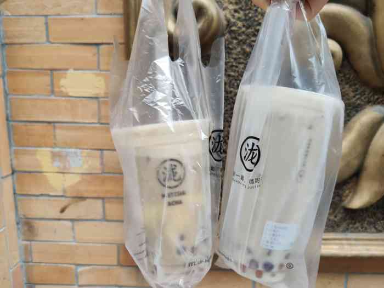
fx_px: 300
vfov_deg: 51.4
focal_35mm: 27
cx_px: 192
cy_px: 144
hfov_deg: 65.3
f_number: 1.75
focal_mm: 4.75
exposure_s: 1/100
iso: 144
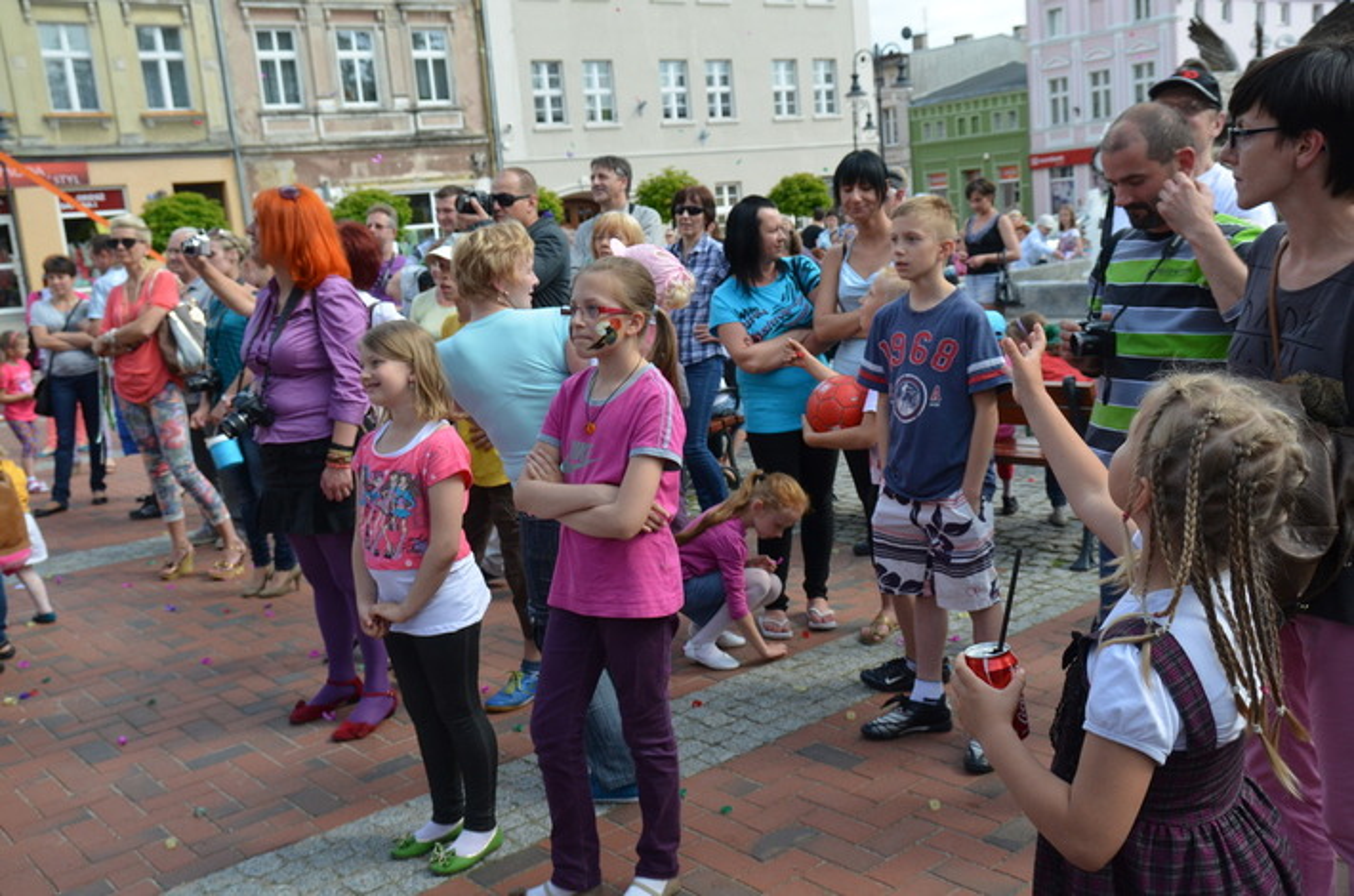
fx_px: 1182
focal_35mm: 32
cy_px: 448
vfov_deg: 41.5
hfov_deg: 59.6
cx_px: 677
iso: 800
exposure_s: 1/1600
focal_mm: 21
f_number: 5
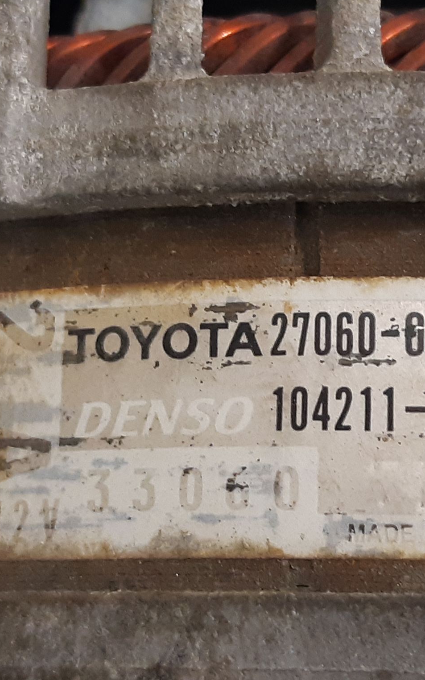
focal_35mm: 37
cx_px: 294
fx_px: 686
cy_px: 339
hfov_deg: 34.0
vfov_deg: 52.8
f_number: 1.7
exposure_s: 1/33
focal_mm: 3.93
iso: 200
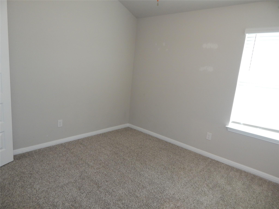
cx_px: 140
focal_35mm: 22
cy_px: 104
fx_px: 177
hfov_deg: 76.4
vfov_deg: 61.1
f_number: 3
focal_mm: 4
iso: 200
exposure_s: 1/30
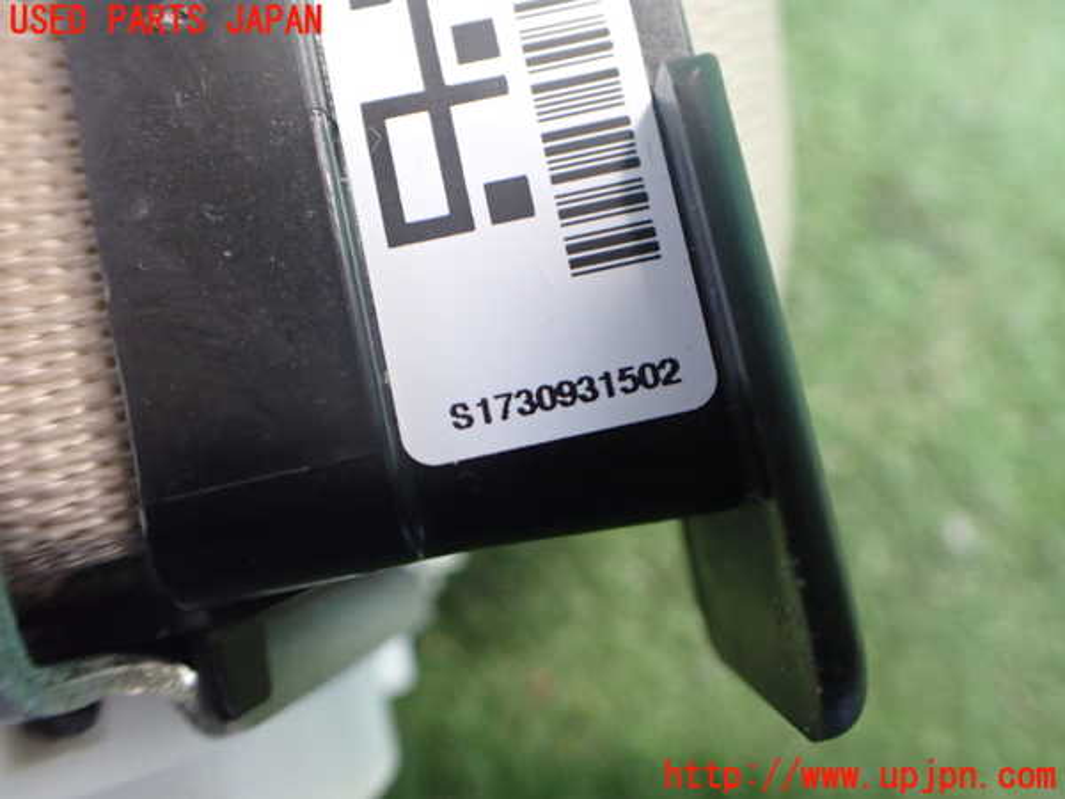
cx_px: 532
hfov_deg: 60.0
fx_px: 923
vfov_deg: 46.8
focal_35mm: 30
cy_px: 400
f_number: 2.3
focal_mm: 5.4
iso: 800
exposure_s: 1/30
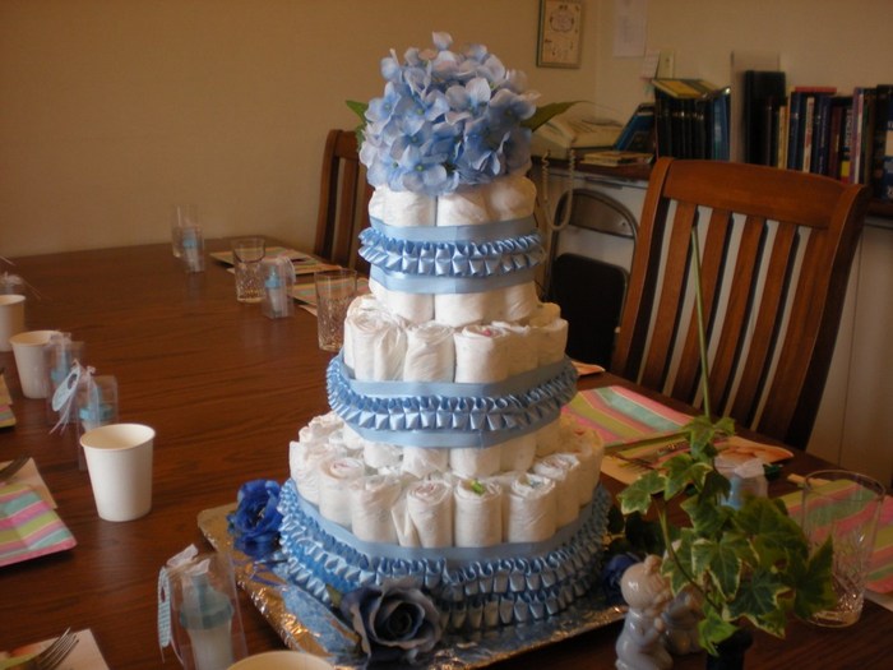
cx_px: 446
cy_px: 335
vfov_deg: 37.7
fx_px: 980
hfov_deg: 49.0
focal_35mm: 38
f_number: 3.1
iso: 105
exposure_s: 1/61
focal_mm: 6.3
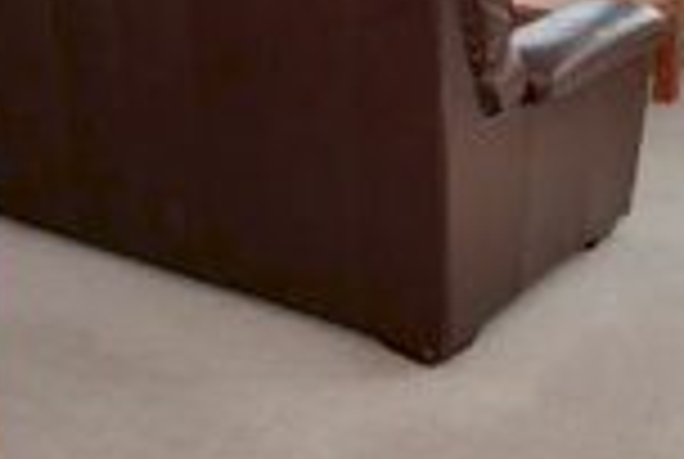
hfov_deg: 29.2
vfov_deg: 19.3
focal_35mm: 69
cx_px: 320
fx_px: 1314
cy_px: 9
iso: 140
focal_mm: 15
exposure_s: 1/125
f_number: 5.6
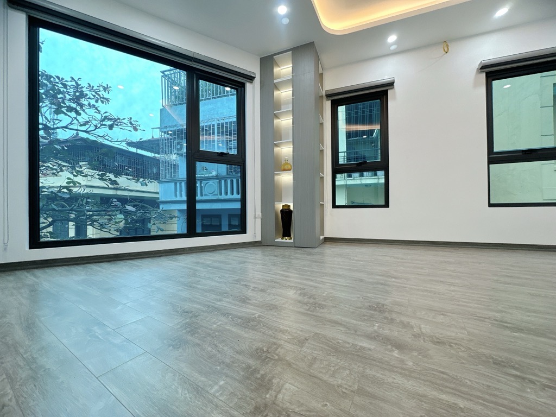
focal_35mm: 14
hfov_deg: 102.1
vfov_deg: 85.7
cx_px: 278
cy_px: 208
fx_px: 225
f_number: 2.2
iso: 125
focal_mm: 2.22
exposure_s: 1/100
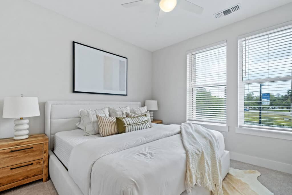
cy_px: 98
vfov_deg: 77.3
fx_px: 122
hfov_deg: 100.4
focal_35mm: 15
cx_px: 146
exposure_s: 1/40
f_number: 5
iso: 400
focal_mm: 10
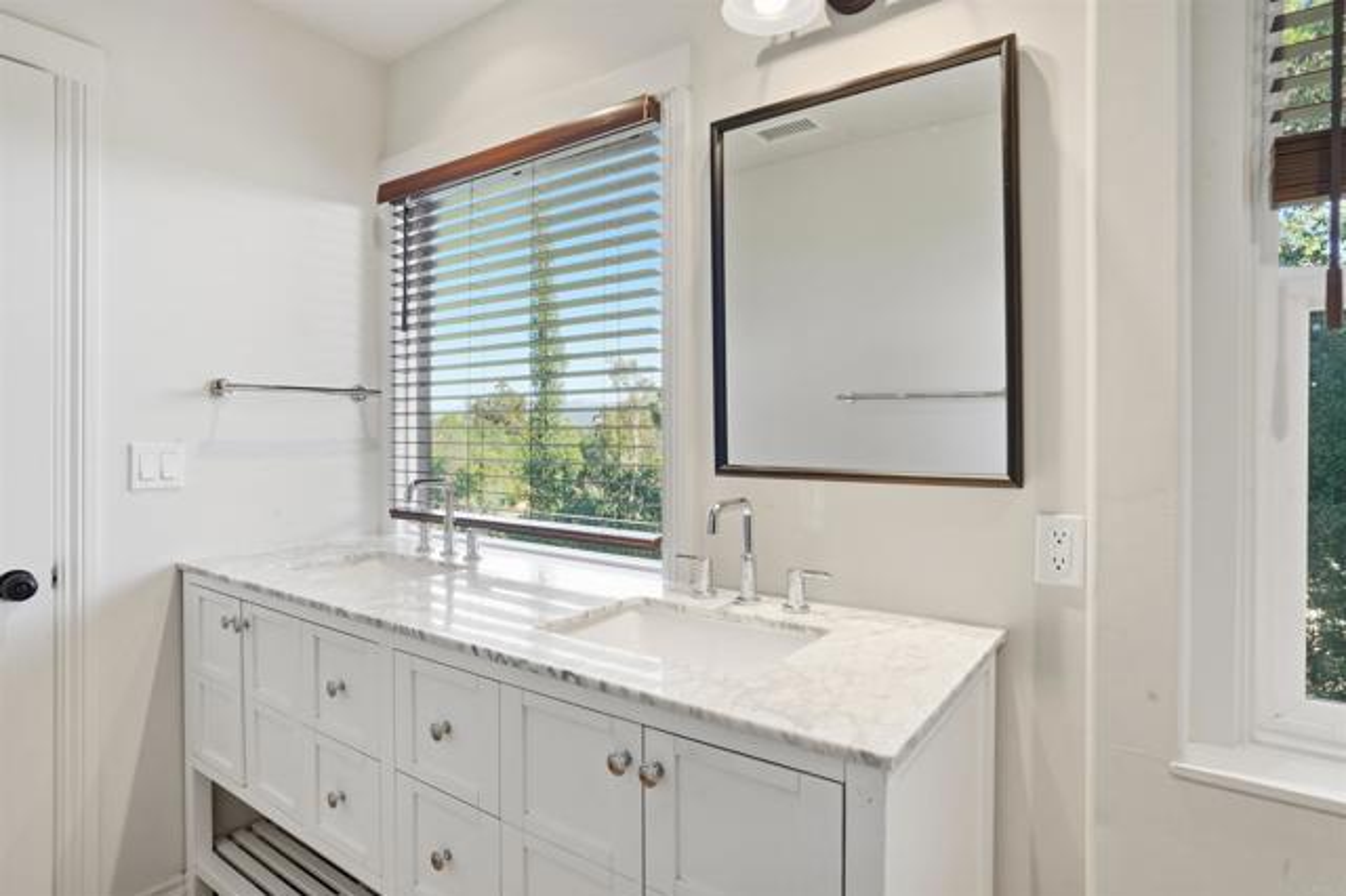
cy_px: 448
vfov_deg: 67.3
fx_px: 673
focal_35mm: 18
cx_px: 673
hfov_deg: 90.0
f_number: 11
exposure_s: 1/200
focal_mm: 18
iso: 500
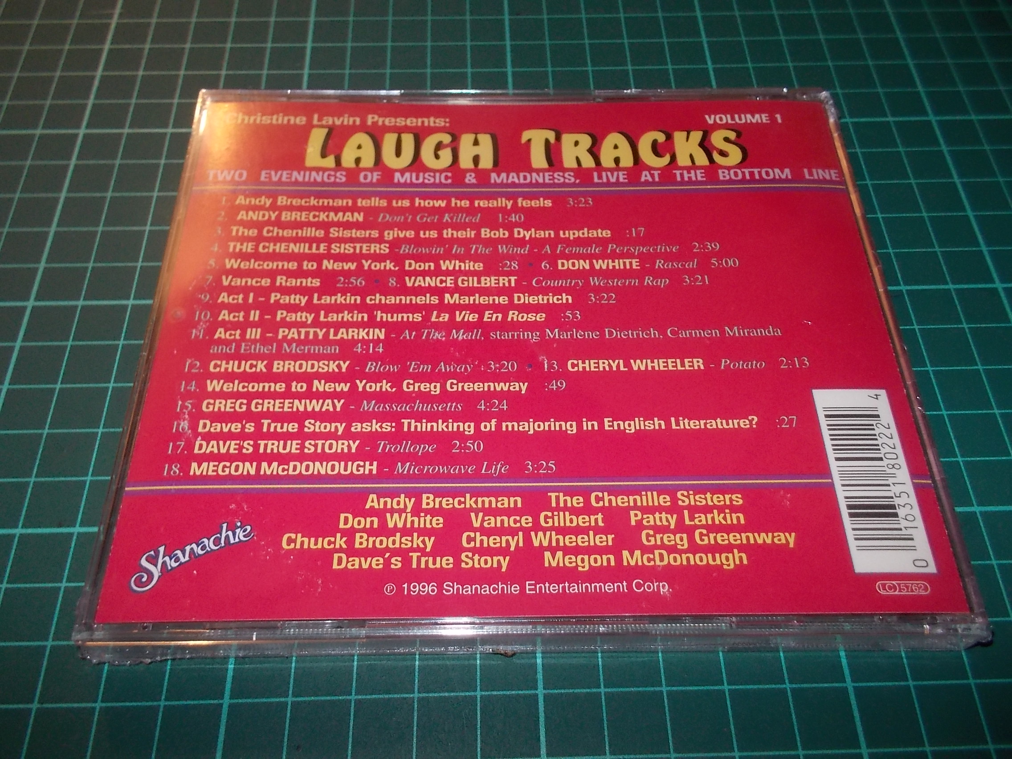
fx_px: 848
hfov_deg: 61.7
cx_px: 506
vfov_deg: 48.2
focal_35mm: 29
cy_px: 380
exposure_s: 1/30
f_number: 3.3
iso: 200
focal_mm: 4.1
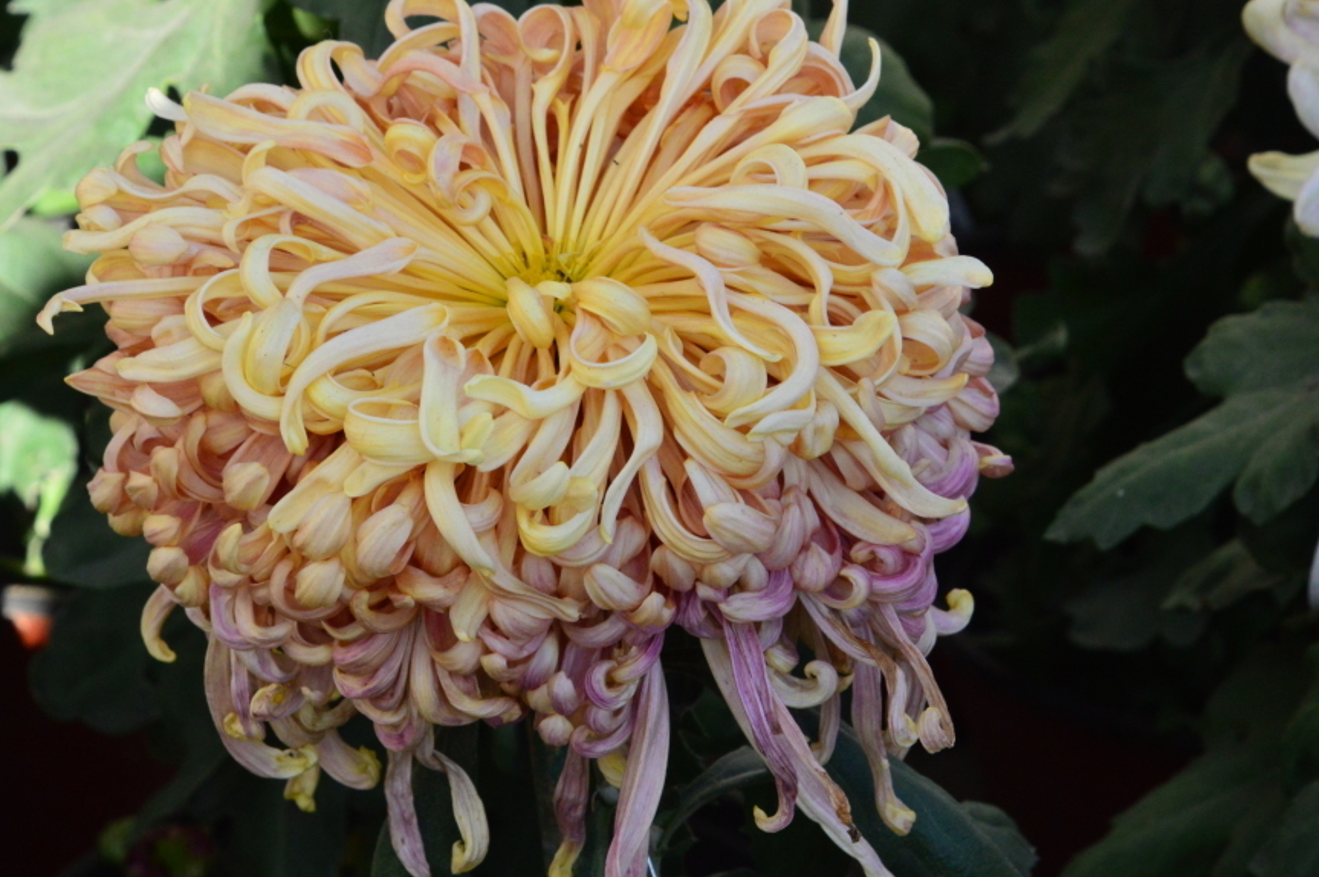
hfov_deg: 11.6
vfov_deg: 7.7
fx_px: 6517
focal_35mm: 178
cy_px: 448
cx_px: 711
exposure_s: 1/250
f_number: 18
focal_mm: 100
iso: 1600
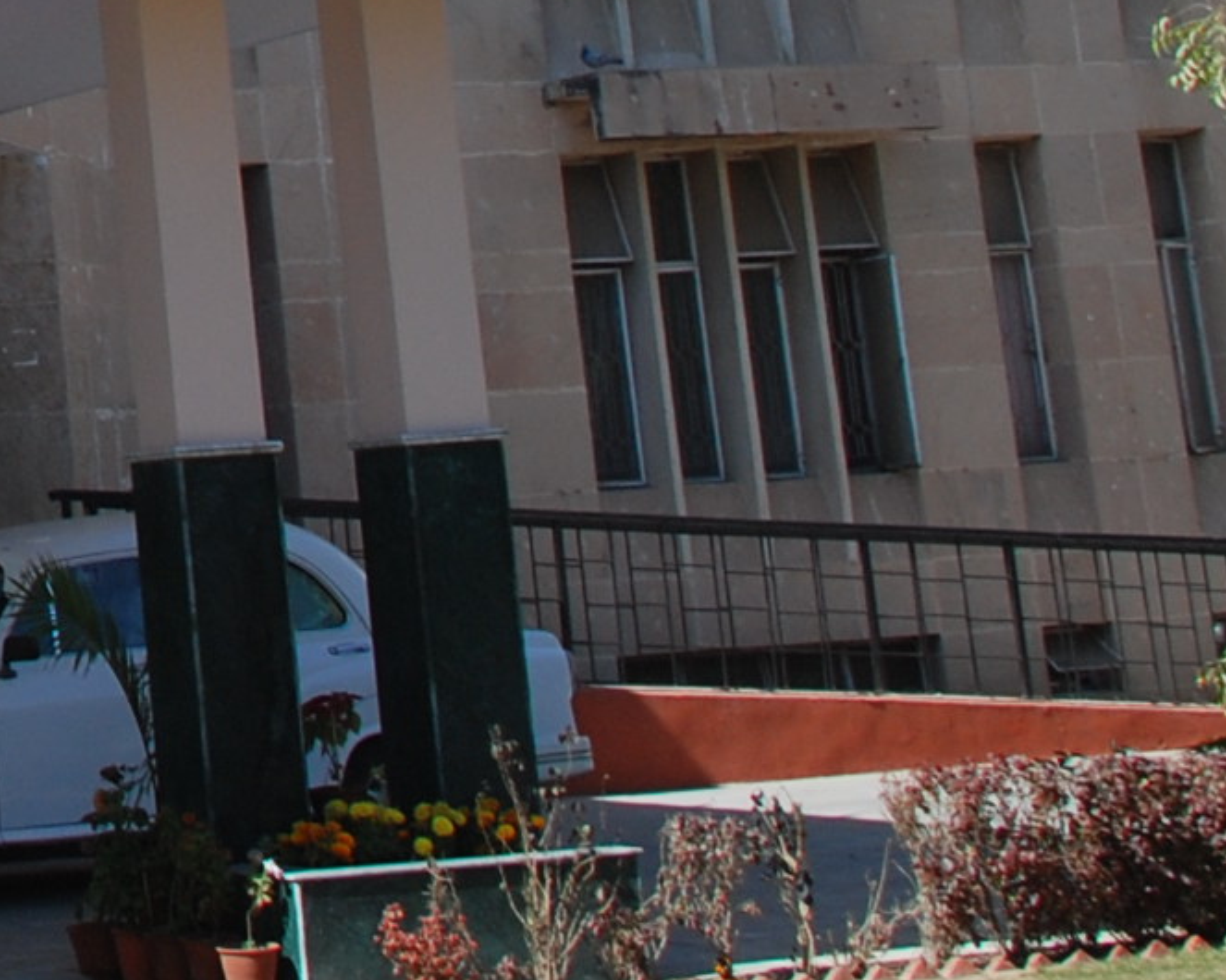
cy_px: -680
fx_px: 4026
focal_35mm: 111
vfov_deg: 12.8
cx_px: -1058
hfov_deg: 14.8
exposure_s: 1/250
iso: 200
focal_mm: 18
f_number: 8
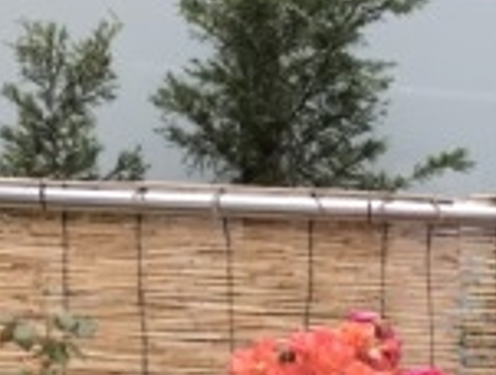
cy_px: 711
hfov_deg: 16.5
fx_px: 1594
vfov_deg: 12.1
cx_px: 690
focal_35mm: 111
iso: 20
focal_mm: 3.99
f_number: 1.8
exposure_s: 1/359
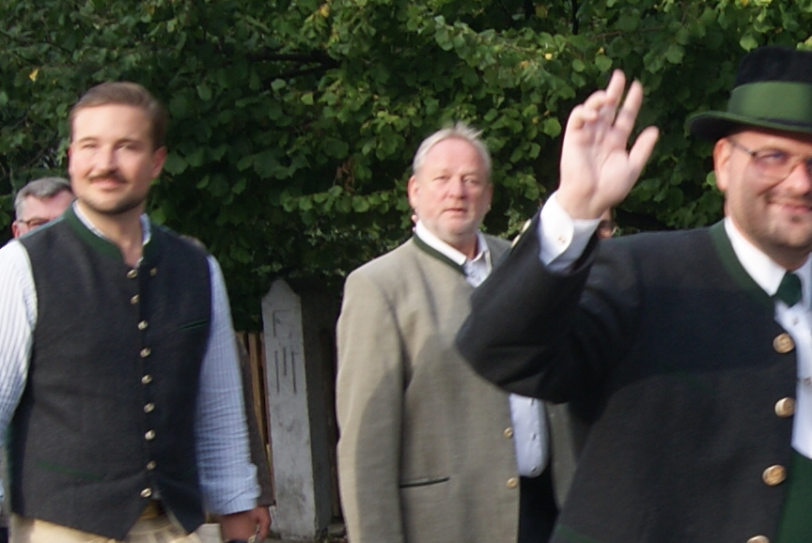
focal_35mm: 121
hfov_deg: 16.4
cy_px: 462
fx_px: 2732
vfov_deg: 11.3
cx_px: 894
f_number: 7.1
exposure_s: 1/60
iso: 100
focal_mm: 18
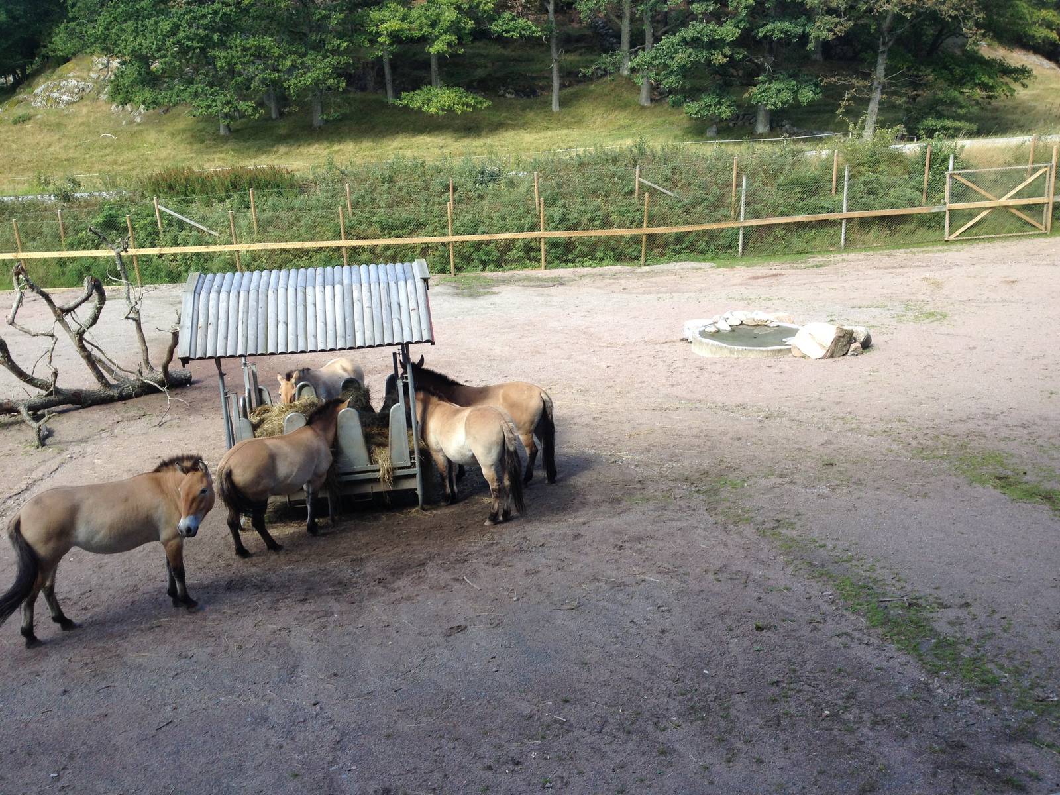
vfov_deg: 40.7
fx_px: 1072
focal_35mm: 35
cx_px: 530
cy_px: 398
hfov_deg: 52.6
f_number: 2.4
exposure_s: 1/418
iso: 50
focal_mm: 4.28
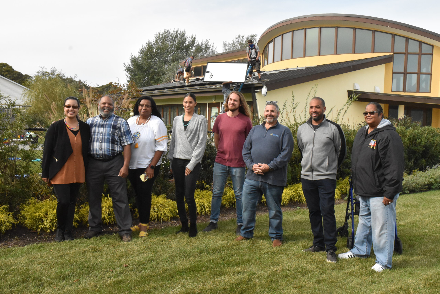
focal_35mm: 36
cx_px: 220
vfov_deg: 36.9
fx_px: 440
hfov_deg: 53.1
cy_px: 147
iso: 3200
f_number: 13
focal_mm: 24
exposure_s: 1/1250
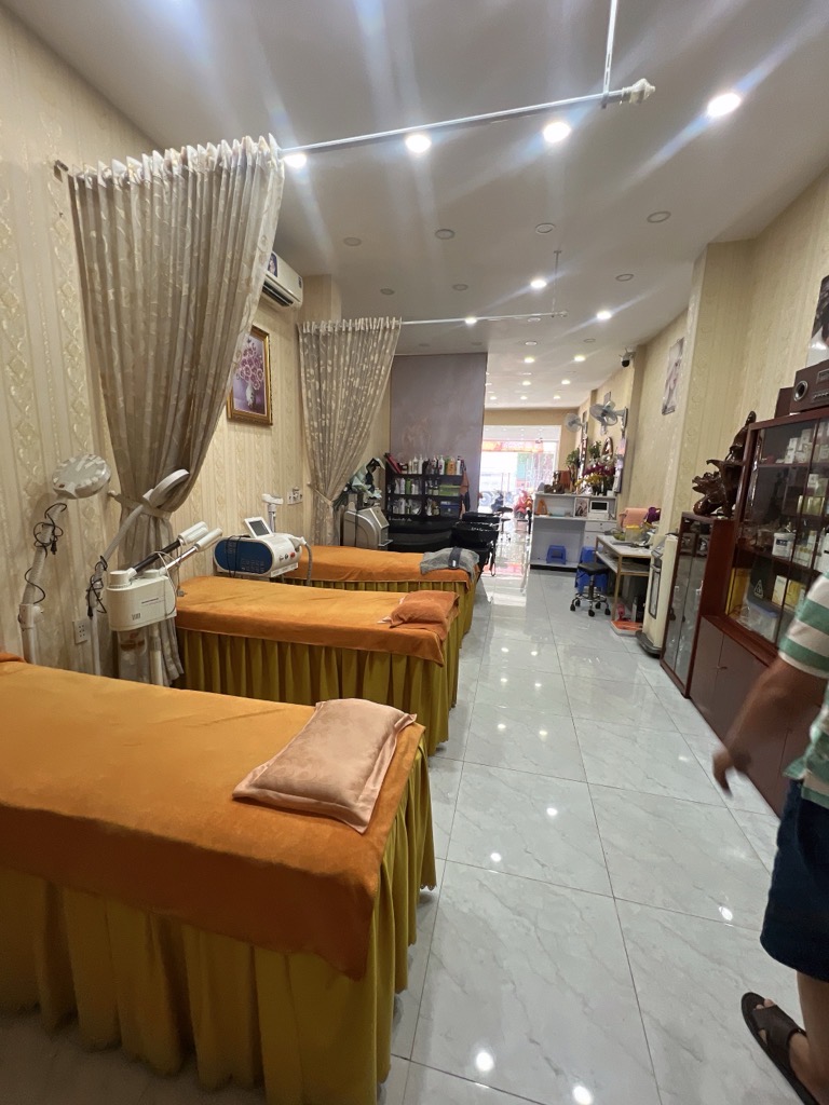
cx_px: 414
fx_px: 415
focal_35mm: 13
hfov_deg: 89.9
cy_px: 552
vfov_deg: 106.2
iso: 160
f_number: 1.8
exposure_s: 1/50
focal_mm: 1.57
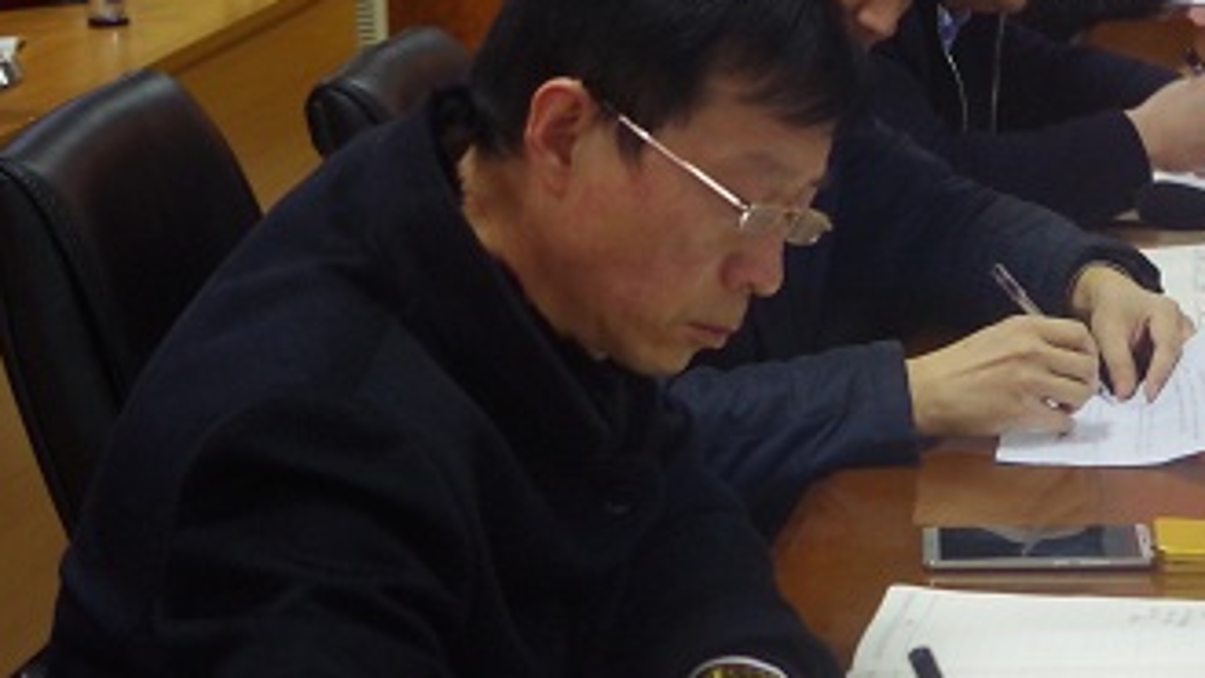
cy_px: 445
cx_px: 952
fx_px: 3610
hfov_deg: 18.8
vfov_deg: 10.7
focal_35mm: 113
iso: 1600
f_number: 4.5
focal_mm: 42.5
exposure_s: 1/30
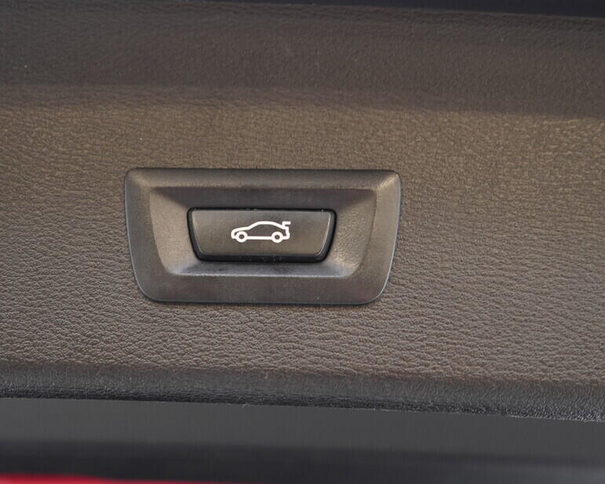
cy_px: 223
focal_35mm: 45
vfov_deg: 33.4
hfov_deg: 41.0
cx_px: 238
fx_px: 806
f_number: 2.8
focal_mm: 24
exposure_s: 1/40
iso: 400
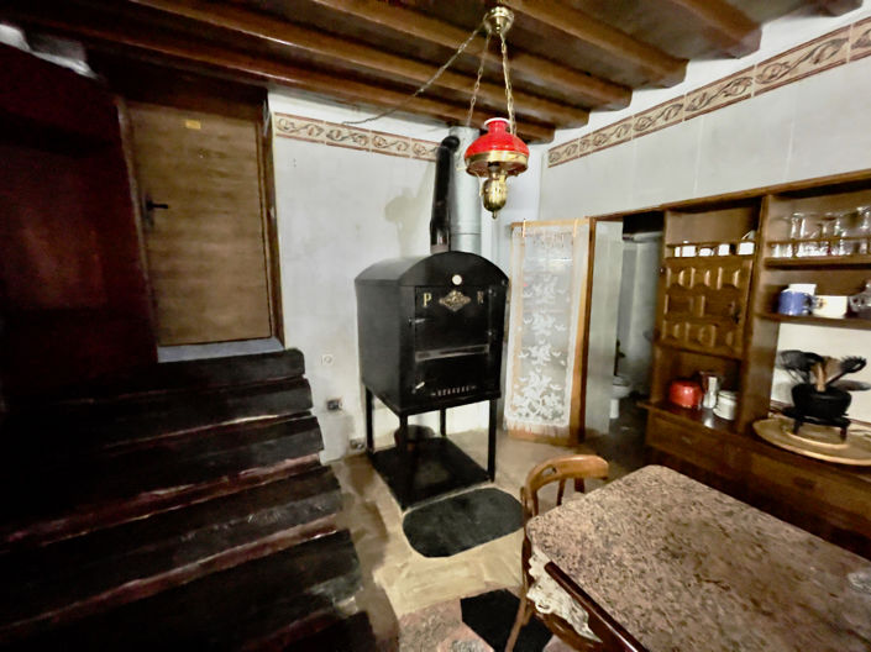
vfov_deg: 89.9
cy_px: 326
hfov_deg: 106.2
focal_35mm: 13
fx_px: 327
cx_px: 436
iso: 1600
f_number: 2.4
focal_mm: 1.54
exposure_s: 1/25
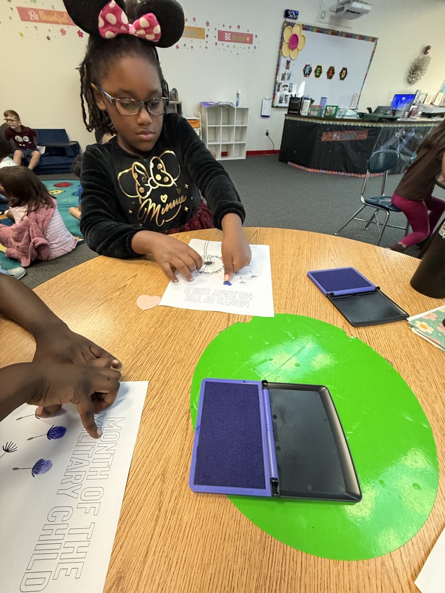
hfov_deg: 85.7
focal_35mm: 14
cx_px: 222
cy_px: 296
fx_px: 240
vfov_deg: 102.1
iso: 200
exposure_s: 1/60
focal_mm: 2.22
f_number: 2.2
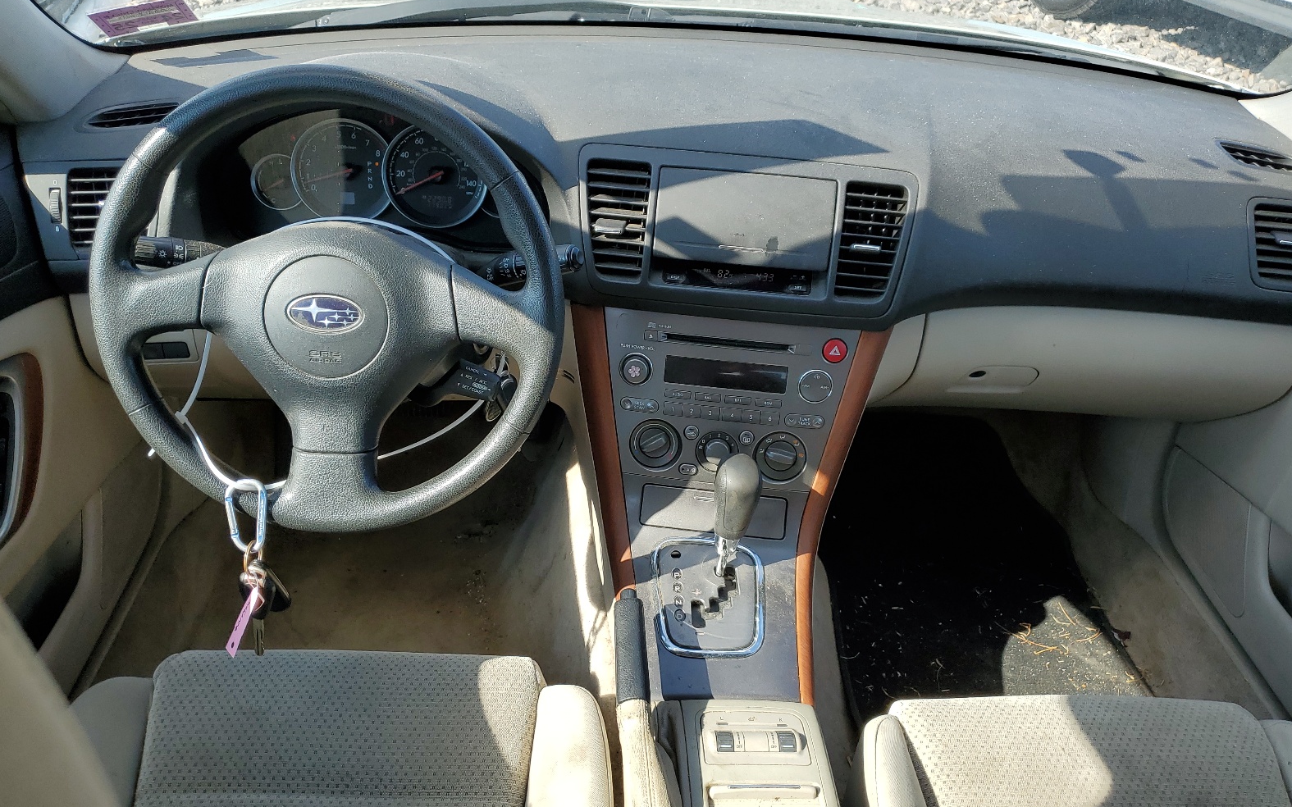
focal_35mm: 28
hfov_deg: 66.5
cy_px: 429
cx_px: 643
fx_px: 986
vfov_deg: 44.5
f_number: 1.5
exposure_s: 1/833
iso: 50
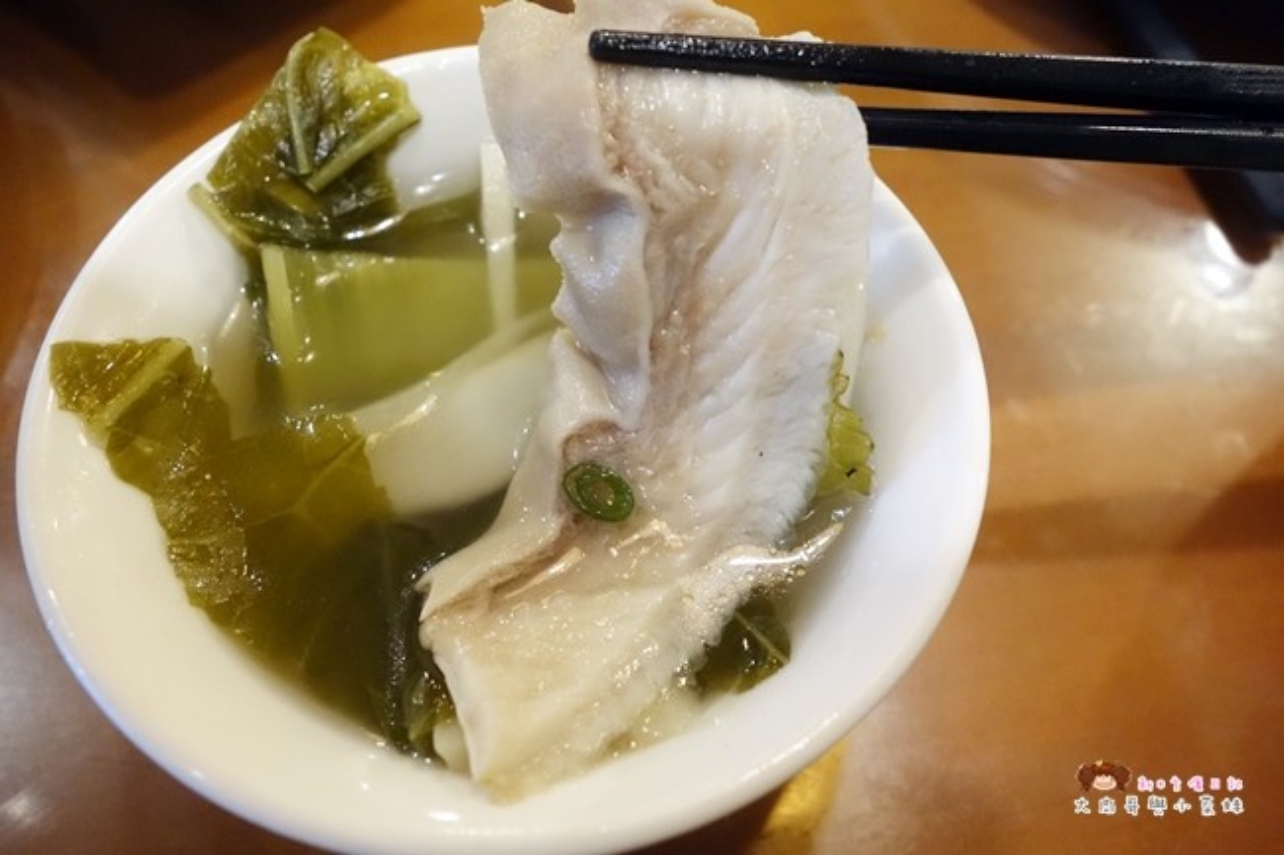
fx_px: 998
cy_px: 428
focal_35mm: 28
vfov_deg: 46.4
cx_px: 642
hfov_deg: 65.5
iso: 1600
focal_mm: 10.4
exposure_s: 1/30
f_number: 4.5
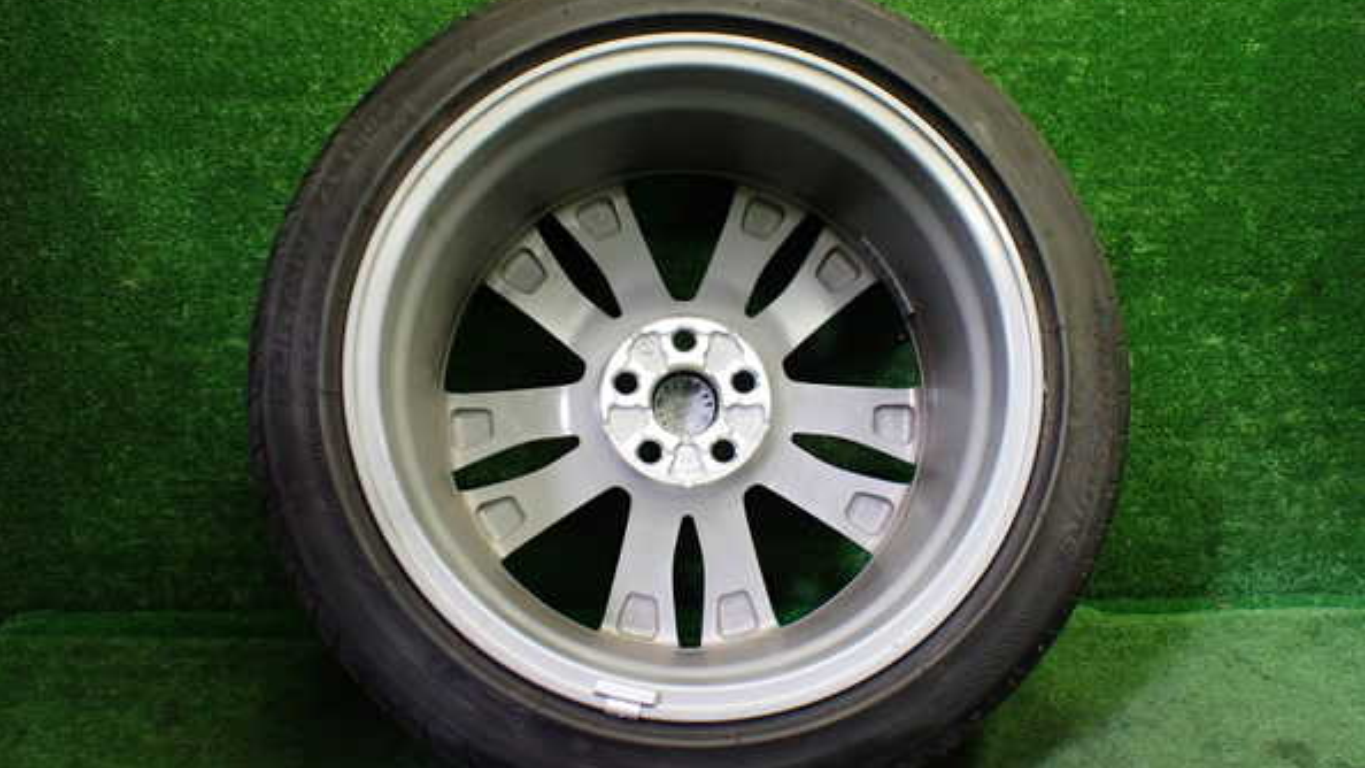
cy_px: 391
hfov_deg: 59.5
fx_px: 1194
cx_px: 680
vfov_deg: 35.6
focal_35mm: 33
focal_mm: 5.4
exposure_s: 1/125
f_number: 2.3
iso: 500
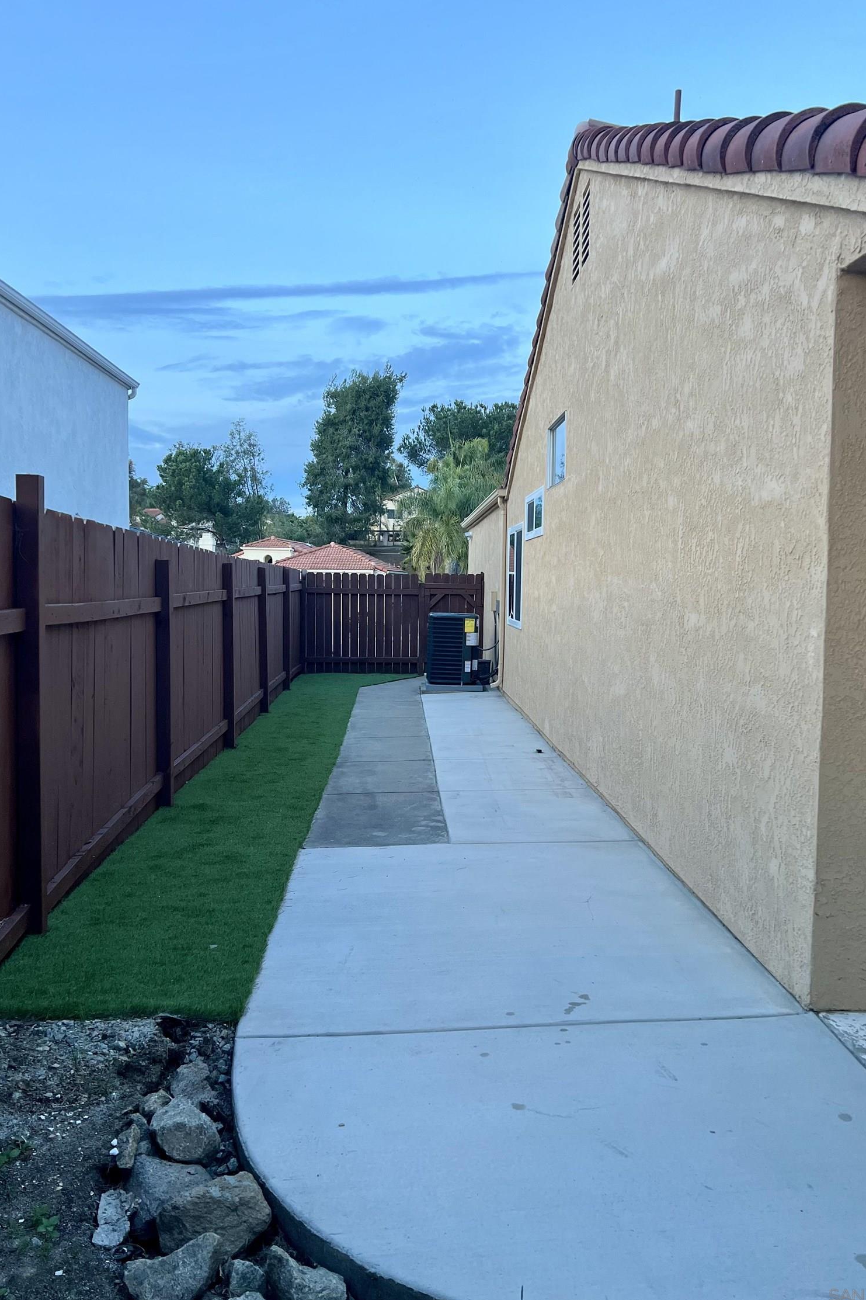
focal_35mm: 28
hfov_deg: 46.4
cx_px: 465
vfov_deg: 65.5
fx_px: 1010
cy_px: 635
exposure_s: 1/120
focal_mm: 5.7
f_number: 1.5
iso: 100
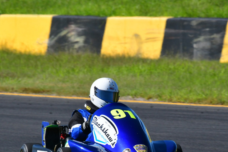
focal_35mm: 1091
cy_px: 105
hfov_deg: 1.9
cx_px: 126
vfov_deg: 1.3
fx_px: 6911
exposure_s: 1/640
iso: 500
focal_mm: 500
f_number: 13
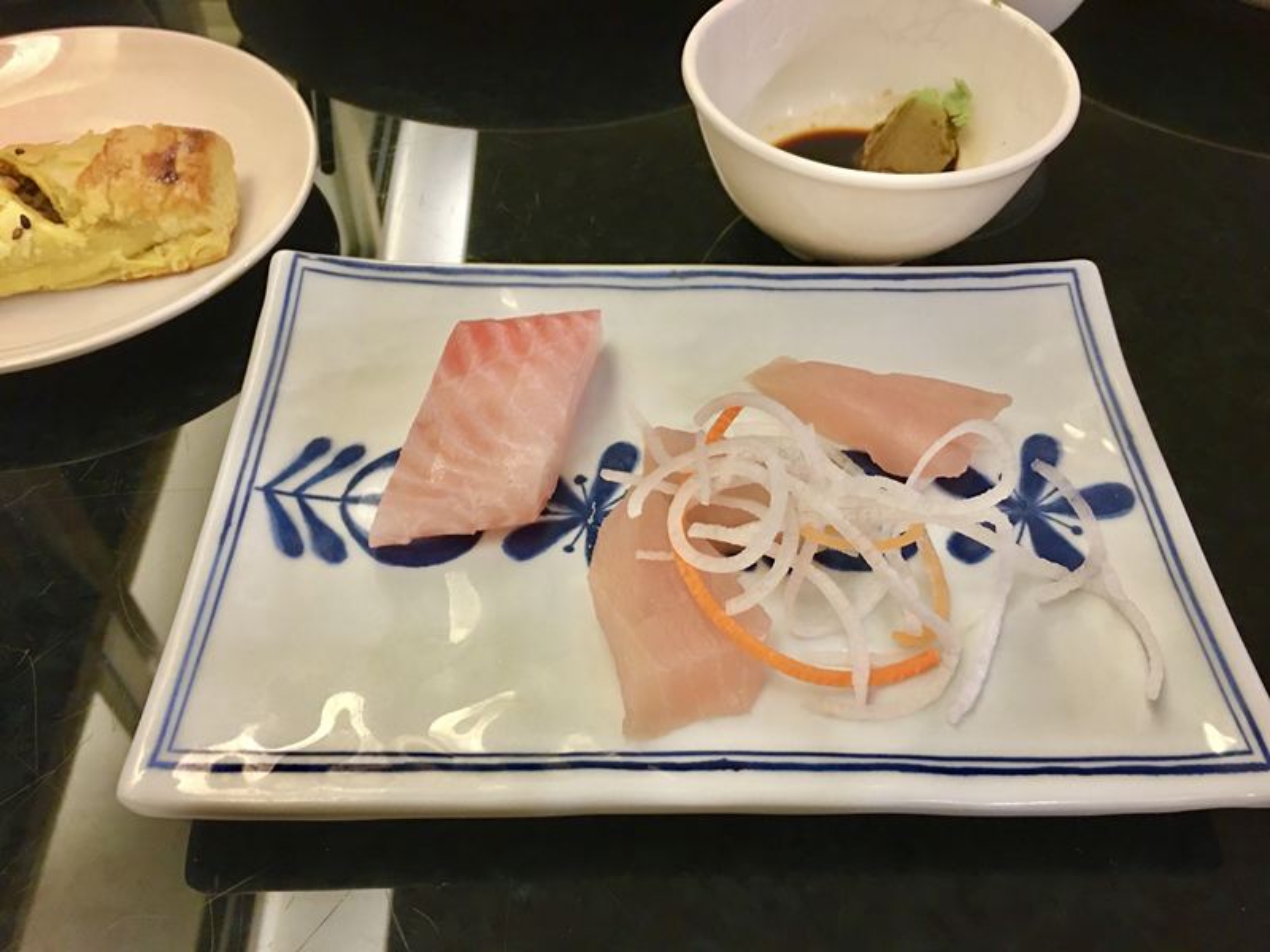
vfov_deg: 48.2
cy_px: 476
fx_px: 1064
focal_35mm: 29
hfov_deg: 61.7
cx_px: 635
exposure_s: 1/10
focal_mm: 4.15
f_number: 2.2
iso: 100
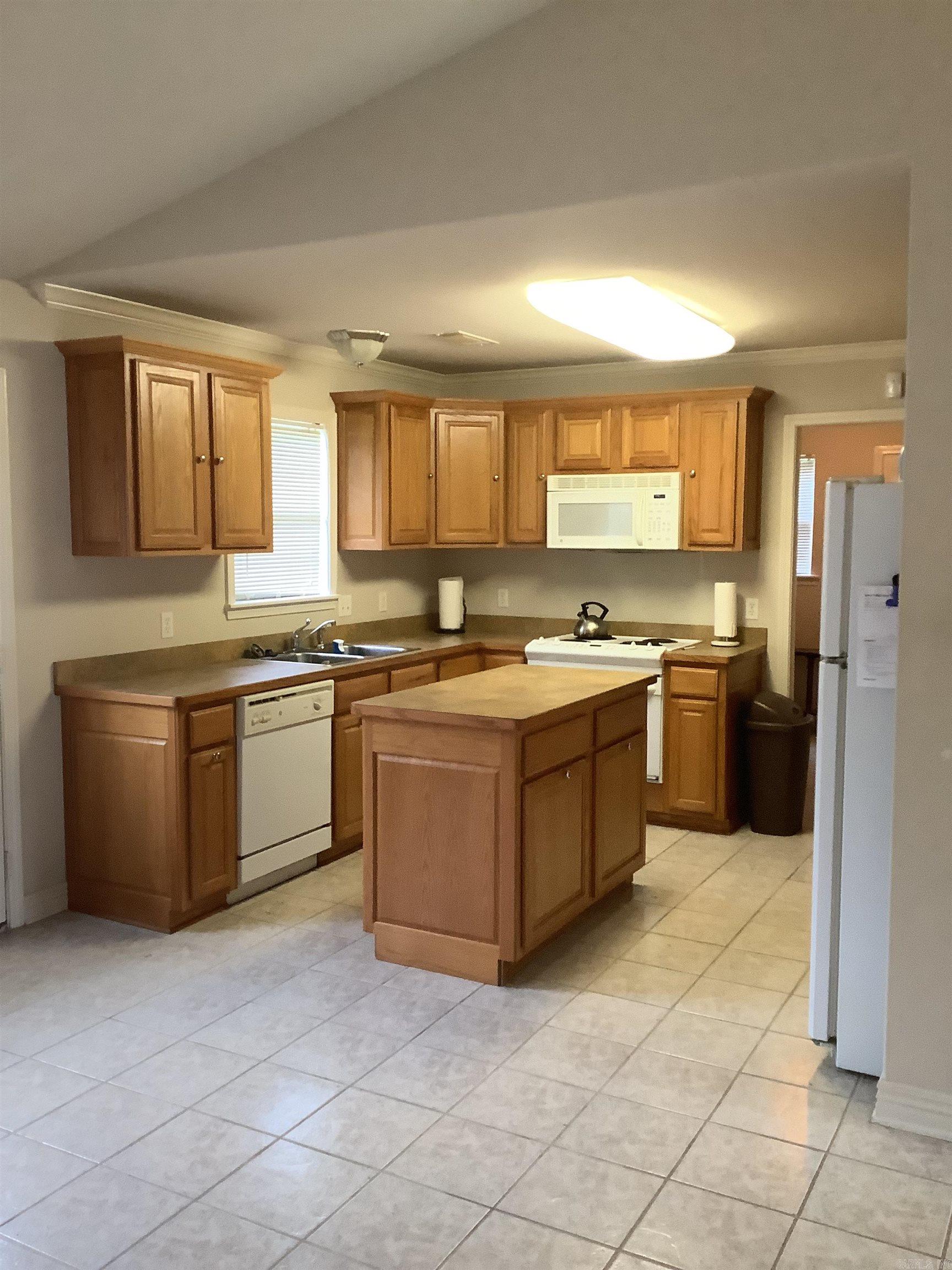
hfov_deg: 45.4
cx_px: 476
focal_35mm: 31
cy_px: 635
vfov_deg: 58.4
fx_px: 1137
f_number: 2.4
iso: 160
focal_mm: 3.3
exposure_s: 1/50
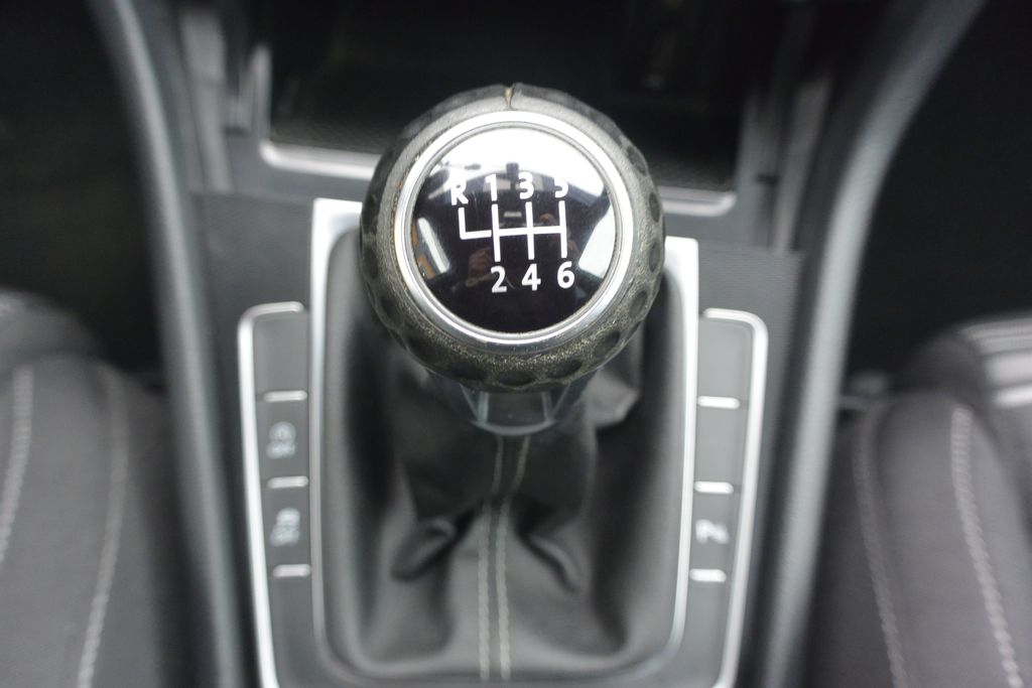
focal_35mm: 27
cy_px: 344
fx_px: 774
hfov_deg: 67.4
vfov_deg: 47.9
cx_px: 516
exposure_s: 1/50
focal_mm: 10
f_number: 3.5
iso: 800
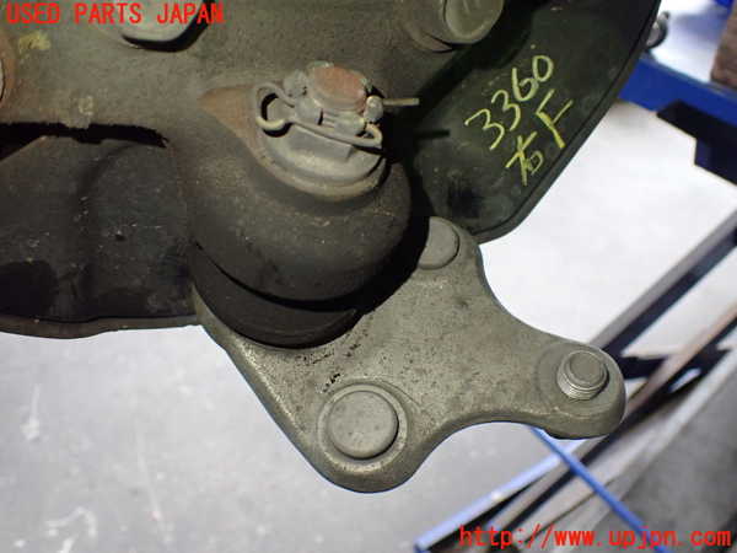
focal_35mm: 30
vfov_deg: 46.8
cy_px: 276
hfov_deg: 60.0
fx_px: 639
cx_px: 368
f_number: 2.3
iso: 800
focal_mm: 5.4
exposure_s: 1/125
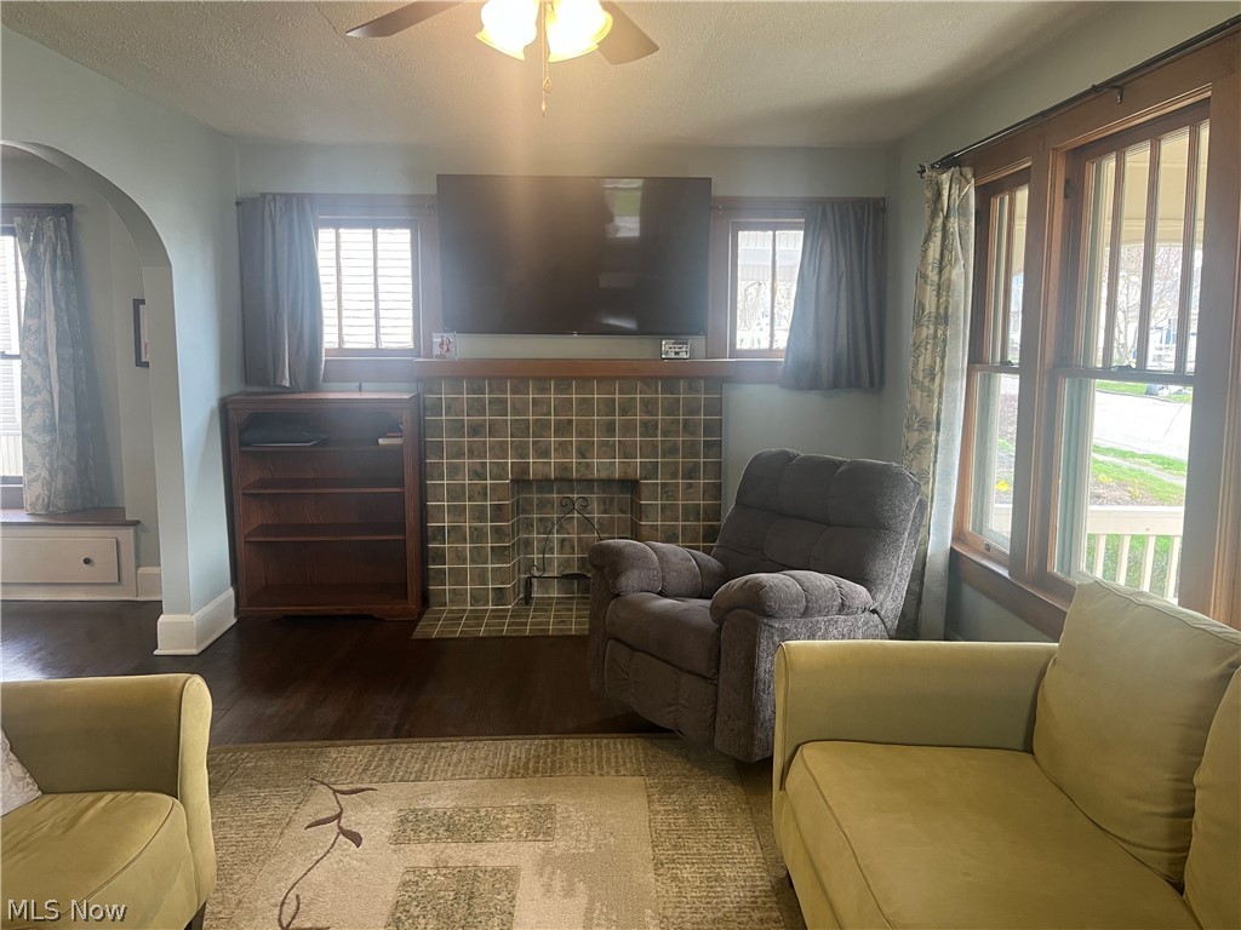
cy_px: 465
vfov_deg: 53.1
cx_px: 620
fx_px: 932
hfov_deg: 67.3
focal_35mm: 26
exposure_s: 1/60
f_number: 1.6
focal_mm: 5.1
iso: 125
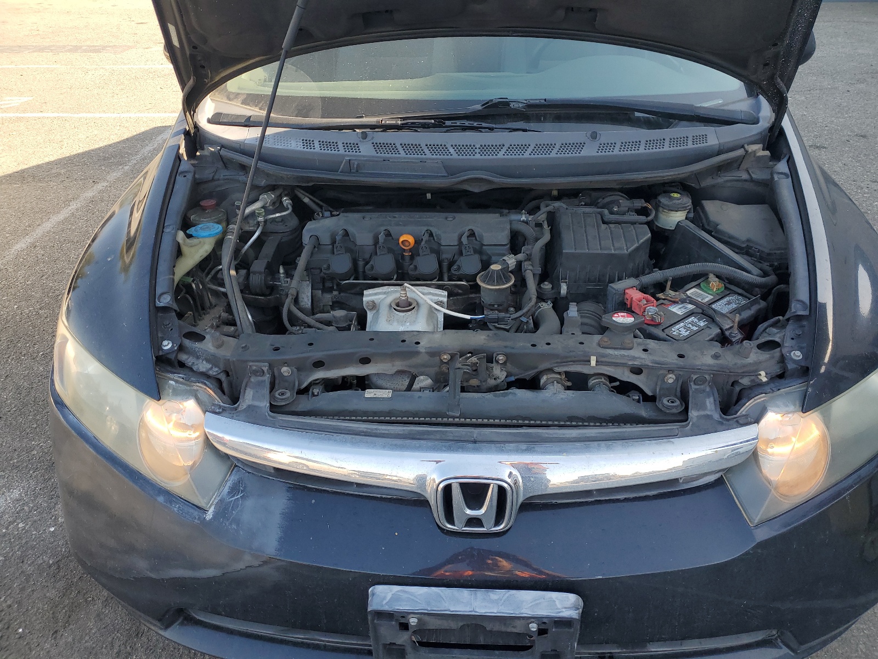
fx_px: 659
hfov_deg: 67.3
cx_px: 439
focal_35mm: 26
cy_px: 330
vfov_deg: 53.1
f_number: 1.5
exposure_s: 1/476
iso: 50
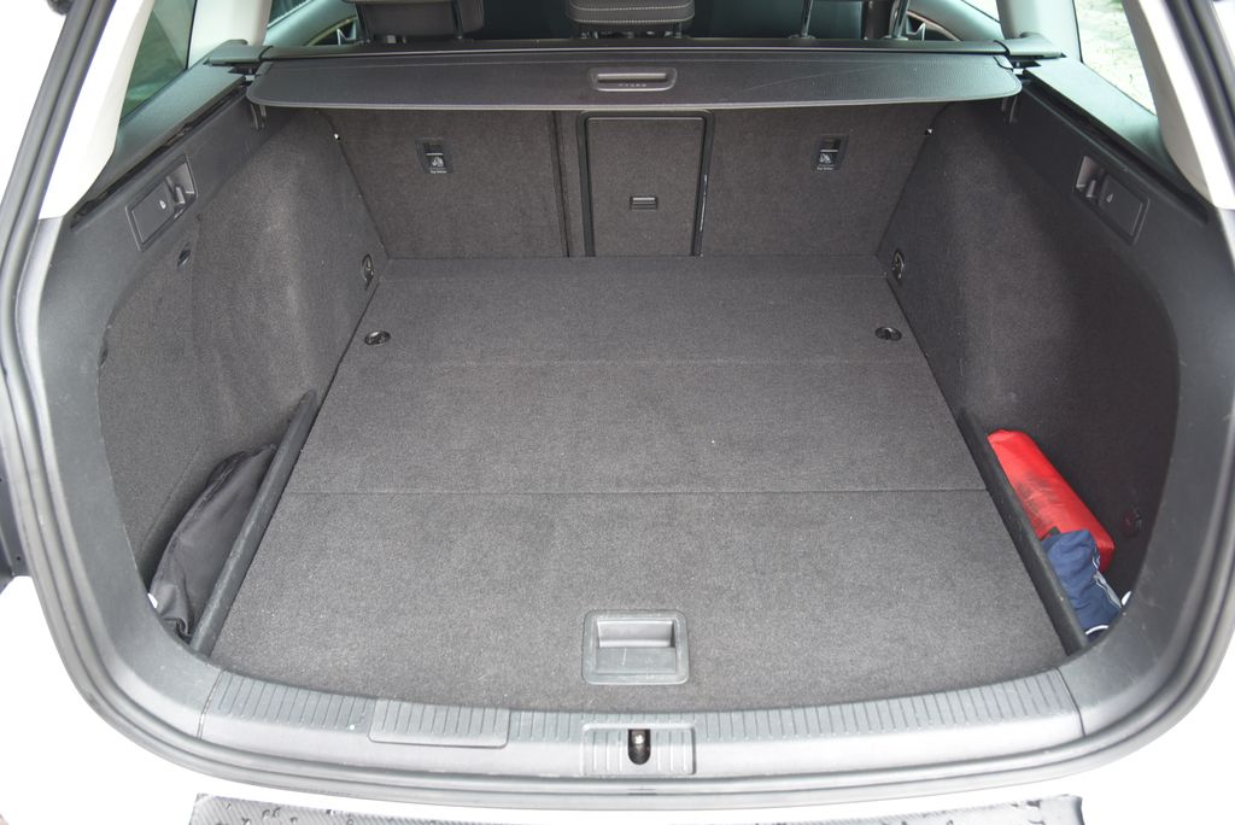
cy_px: 412
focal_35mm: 24
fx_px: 824
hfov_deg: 73.7
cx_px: 618
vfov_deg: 53.2
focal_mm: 24
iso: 500
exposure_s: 1/30
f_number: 4
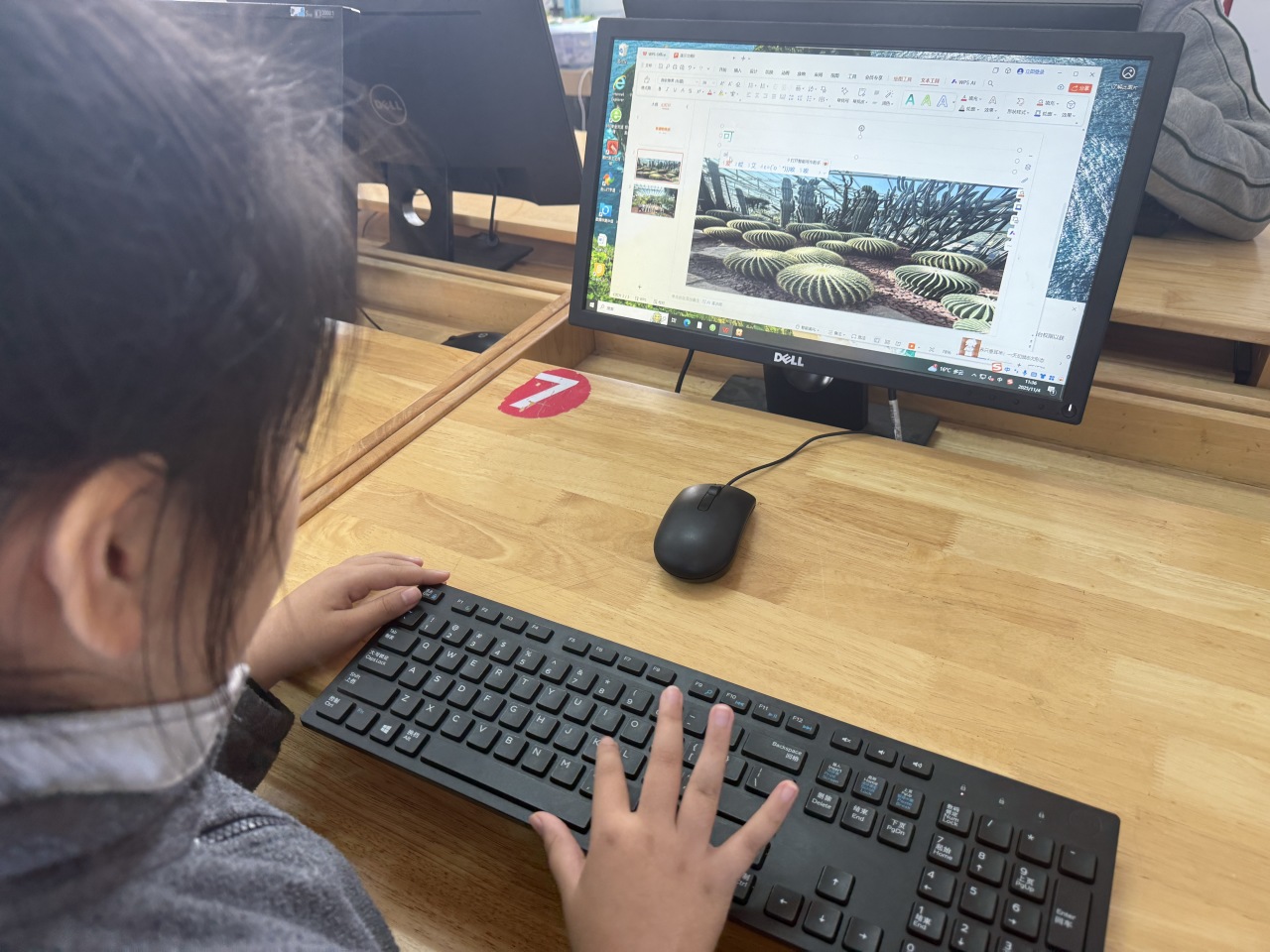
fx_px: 881
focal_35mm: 24
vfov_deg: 56.8
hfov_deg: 71.6
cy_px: 476
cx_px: 635
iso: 125
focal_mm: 6.76
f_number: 1.78
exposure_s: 1/100
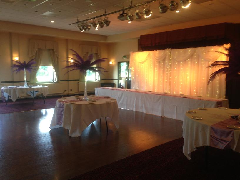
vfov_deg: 42.9
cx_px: 120
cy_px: 90
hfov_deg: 55.4
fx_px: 229
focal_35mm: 33
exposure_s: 1/20
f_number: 2.4
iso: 80
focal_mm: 4.13
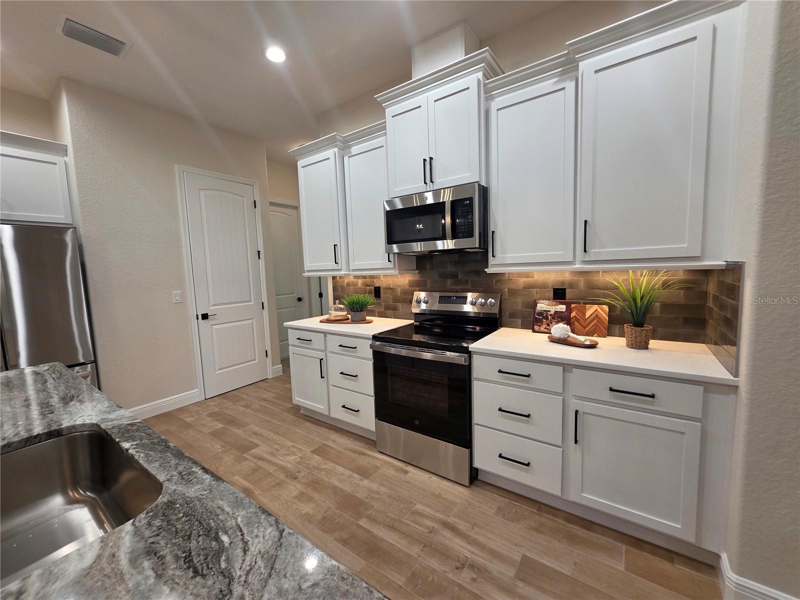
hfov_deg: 106.2
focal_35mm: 13
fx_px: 300
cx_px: 400
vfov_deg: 89.9
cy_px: 300
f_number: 1.9
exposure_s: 1/120
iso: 100
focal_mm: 2.2
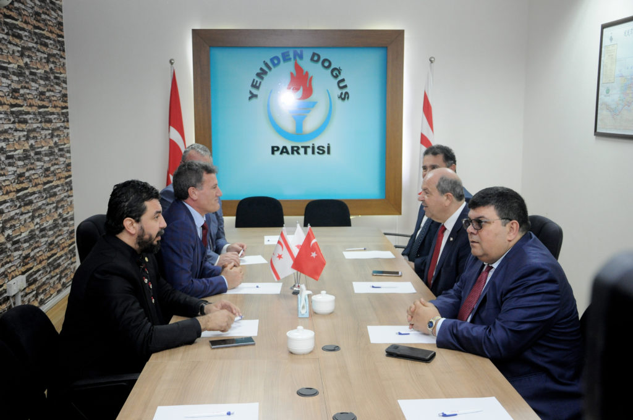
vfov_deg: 35.4
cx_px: 316
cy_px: 210
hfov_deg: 51.3
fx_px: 659
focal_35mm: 38
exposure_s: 1/60
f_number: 4.5
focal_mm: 25
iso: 800
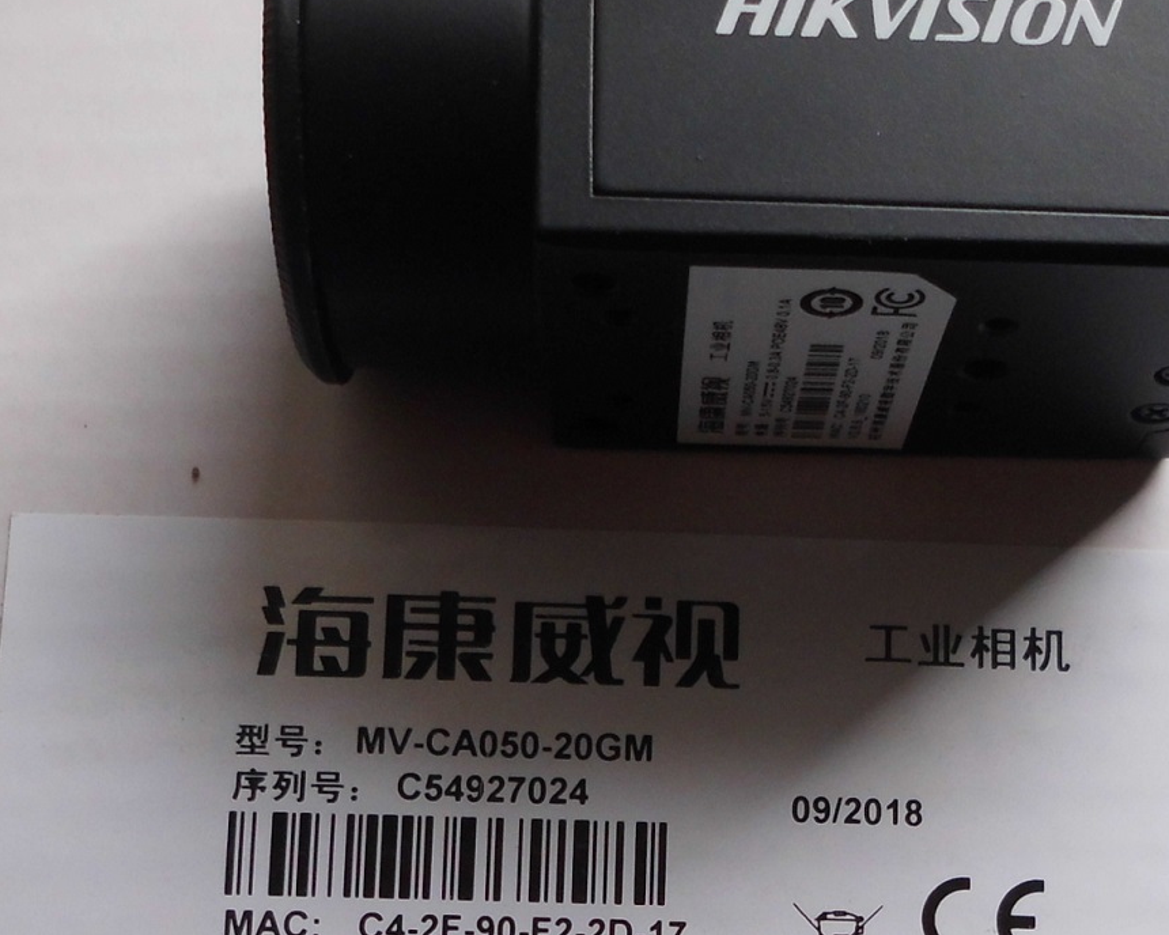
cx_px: 748
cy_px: 871
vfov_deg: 24.9
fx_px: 2041
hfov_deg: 31.8
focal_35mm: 59
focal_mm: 4.6
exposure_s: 1/189
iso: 100
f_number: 3.2
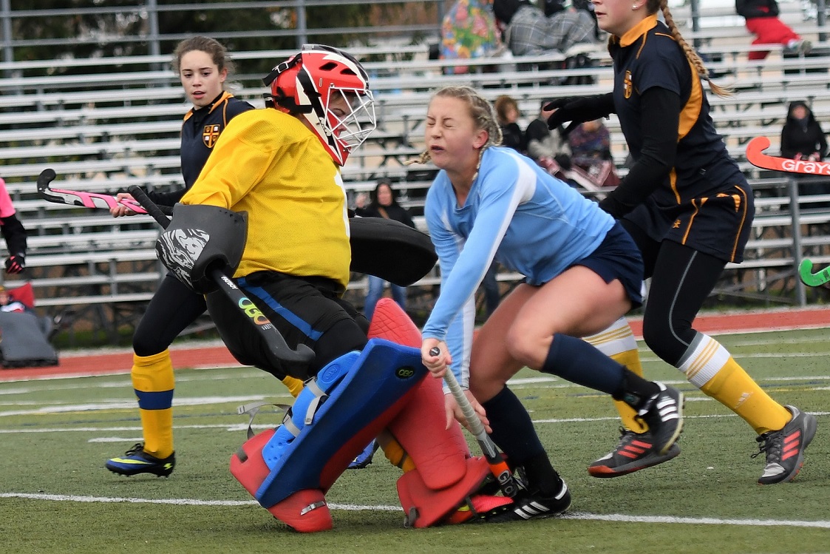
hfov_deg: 16.1
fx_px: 2940
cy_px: 277
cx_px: 415
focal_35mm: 128
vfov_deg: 10.8
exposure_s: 1/1000
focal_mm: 85
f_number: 2.8
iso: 500
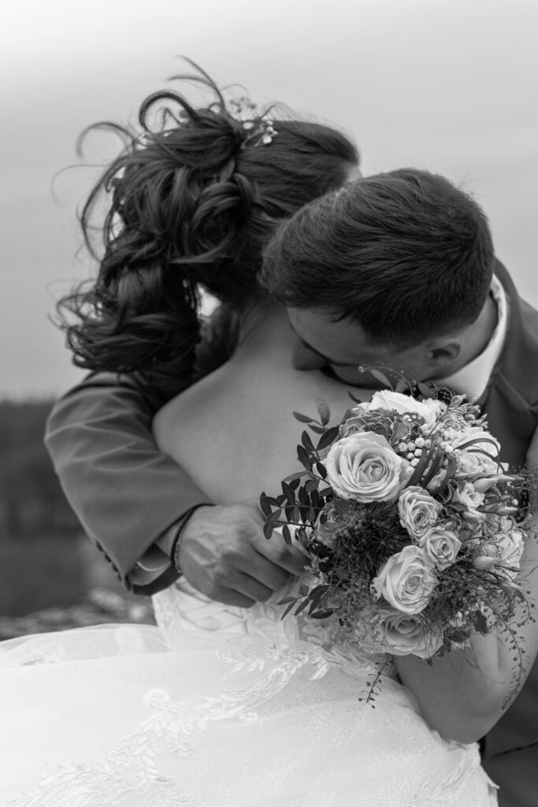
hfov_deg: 23.0
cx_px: 269
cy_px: 404
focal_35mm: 59
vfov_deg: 33.9
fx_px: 1322
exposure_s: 1/100
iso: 100
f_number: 4
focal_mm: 59
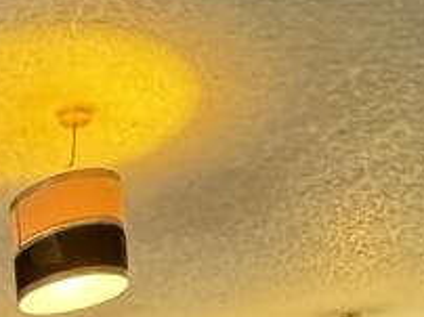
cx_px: -134
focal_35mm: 71
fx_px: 869
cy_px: 760
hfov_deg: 23.9
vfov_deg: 14.2
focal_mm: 2.22
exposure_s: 1/45
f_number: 2.2
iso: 1250
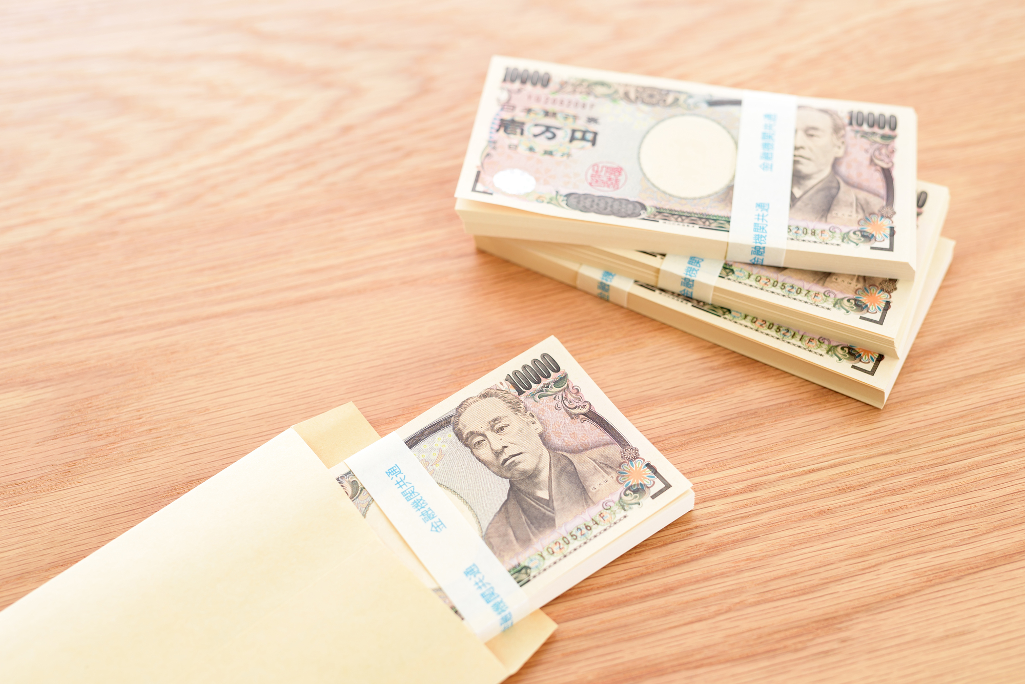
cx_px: 512
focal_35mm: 50
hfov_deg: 39.6
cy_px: 342
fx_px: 1424
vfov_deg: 27.0
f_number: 3.5
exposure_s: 1/200
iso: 125
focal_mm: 50
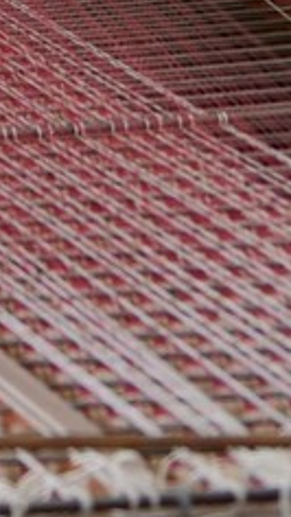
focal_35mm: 241
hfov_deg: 4.8
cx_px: -558
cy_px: -1087
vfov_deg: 7.7
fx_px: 3301
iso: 800
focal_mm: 34
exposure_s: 1/60
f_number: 3.5
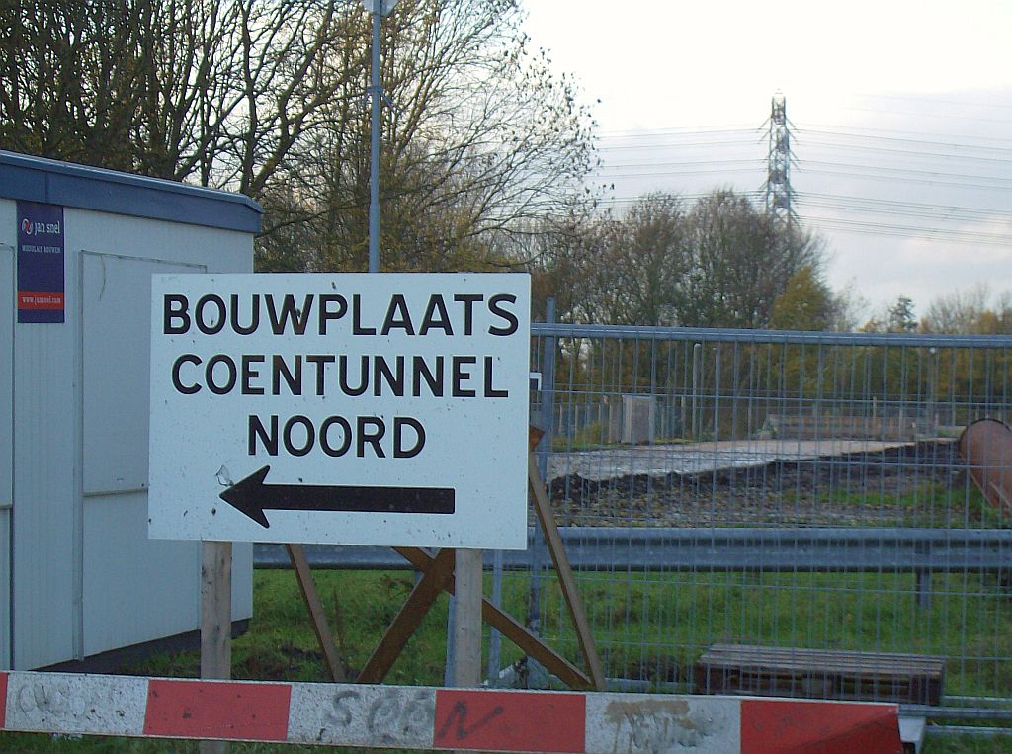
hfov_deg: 18.3
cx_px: 506
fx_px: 3150
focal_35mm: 108
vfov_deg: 13.7
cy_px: 377
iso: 108
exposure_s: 1/134
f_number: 4.8
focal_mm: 18
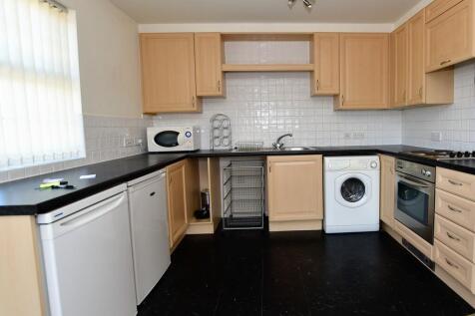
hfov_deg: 100.4
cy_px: 158
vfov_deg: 77.3
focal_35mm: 15
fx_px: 198
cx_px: 238
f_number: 4.5
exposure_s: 1/60
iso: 160
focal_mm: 10
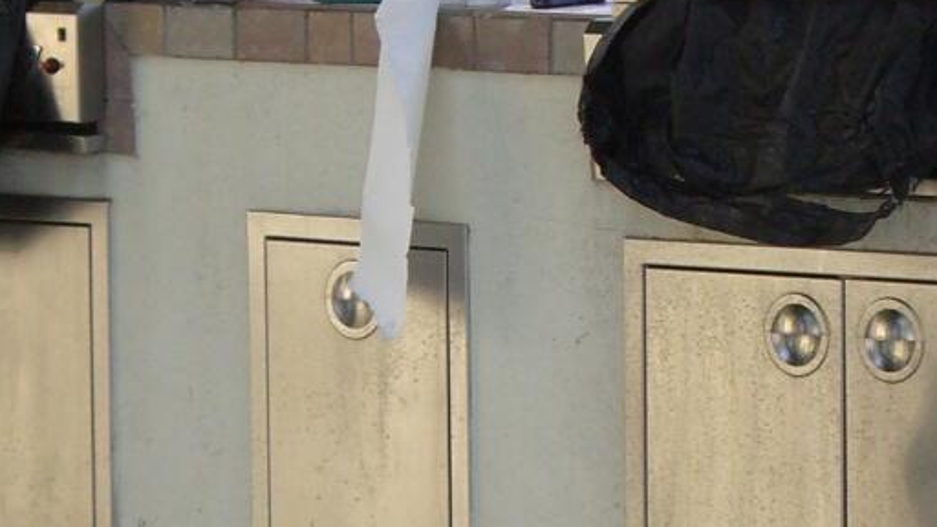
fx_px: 6683
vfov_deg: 4.5
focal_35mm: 269
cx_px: 611
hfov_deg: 8.0
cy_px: 265
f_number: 4.1
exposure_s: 1/200
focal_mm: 12.8
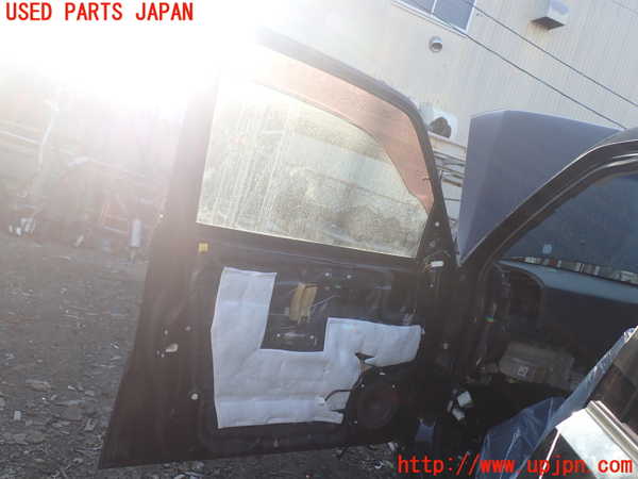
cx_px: 319
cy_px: 240
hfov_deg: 60.0
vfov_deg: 46.8
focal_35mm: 30
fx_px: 553
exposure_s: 1/250
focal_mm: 5.4
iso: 100
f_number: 3.2
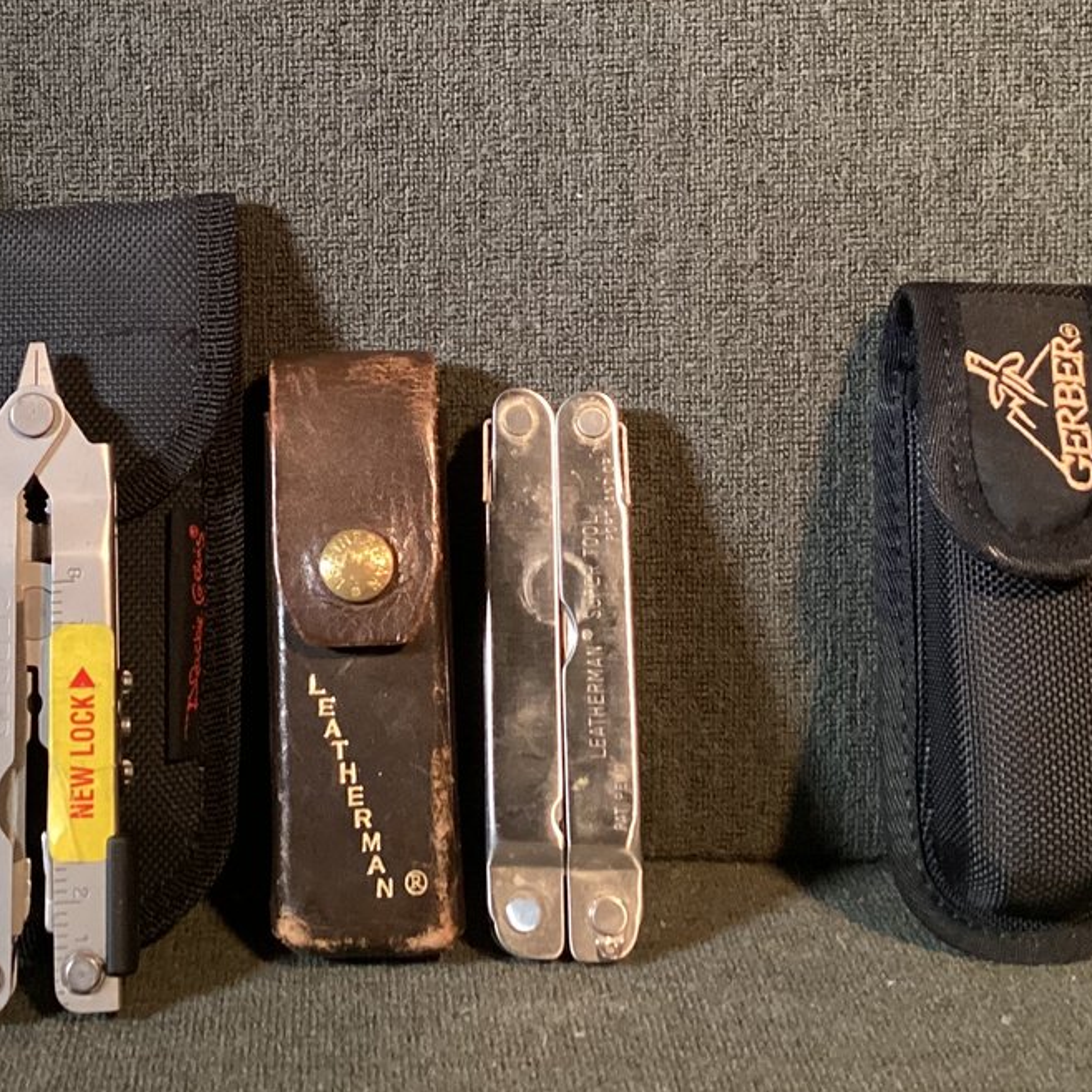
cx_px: 313
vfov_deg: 26.6
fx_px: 2248
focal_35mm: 63
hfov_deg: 27.0
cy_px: 167
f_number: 2.4
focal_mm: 3.3
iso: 250
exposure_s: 1/40
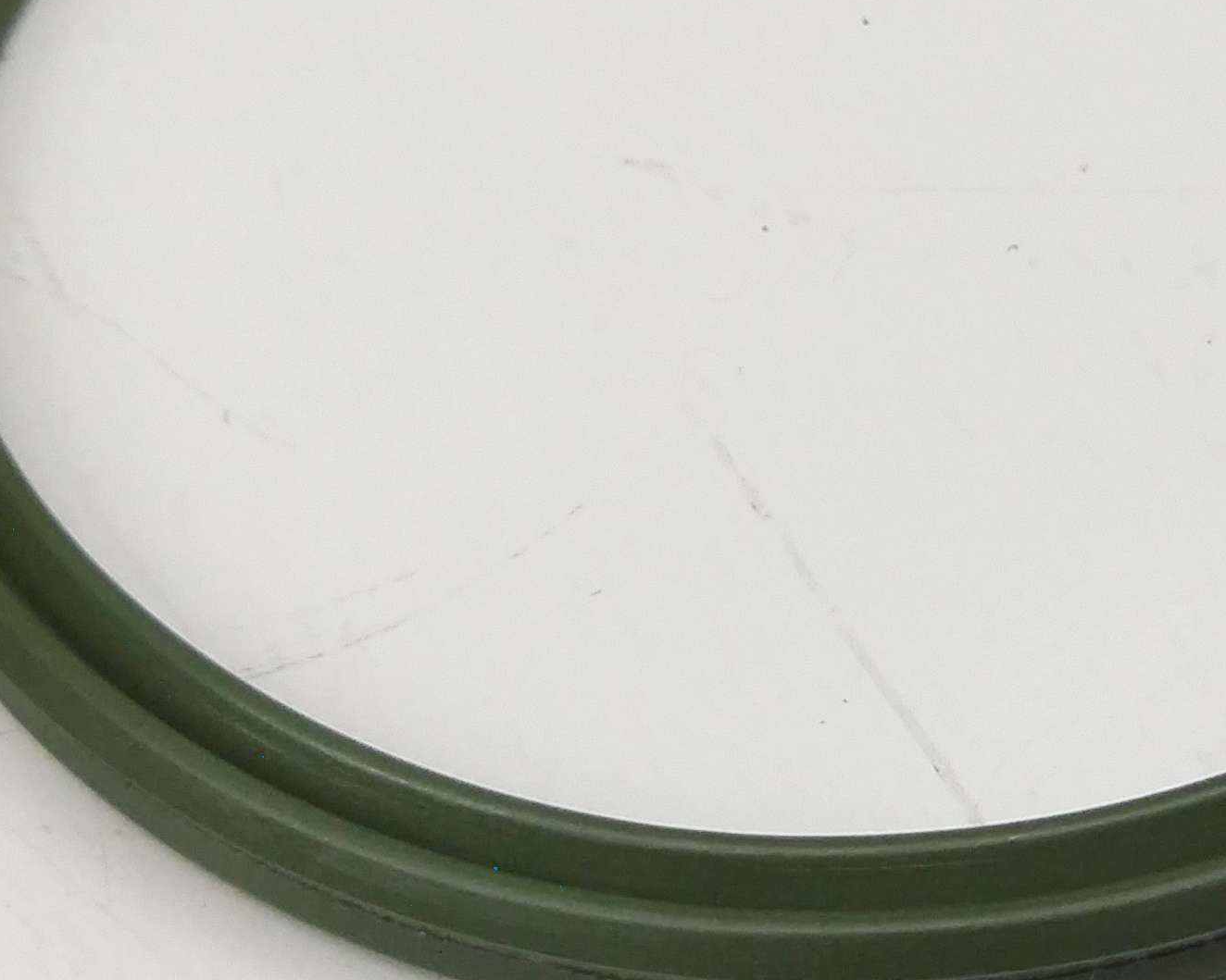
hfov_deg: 24.7
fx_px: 2794
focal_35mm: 77
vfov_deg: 19.7
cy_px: 173
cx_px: 723
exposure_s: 1/20
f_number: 2.4
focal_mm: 3.4
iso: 160
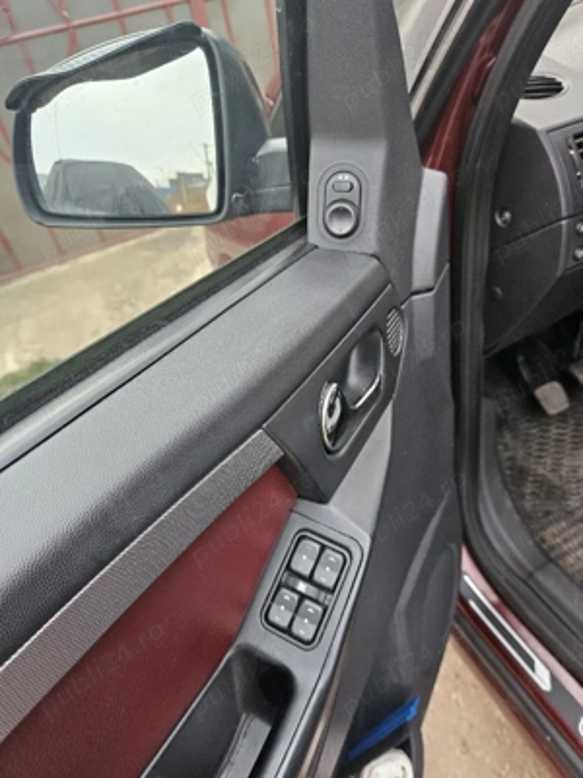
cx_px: 292
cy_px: 389
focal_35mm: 23
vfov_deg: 73.9
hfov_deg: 58.9
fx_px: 516
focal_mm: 5.4
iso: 400
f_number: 1.8
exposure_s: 1/204
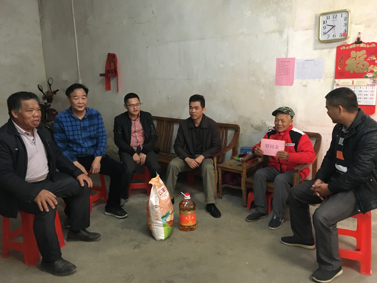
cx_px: 188
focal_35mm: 29
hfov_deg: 61.7
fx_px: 316
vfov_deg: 48.2
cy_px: 142
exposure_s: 1/17
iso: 250
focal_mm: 4.15
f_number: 2.2
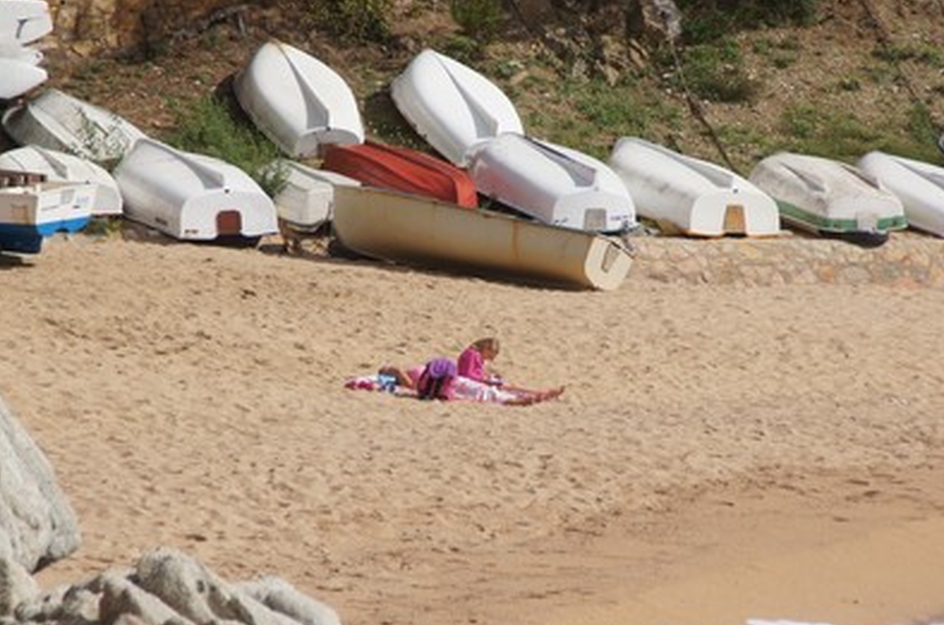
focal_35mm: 350
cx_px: 426
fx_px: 9159
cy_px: 317
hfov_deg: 5.9
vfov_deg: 3.9
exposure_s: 1/640
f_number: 7.1
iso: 100
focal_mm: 200
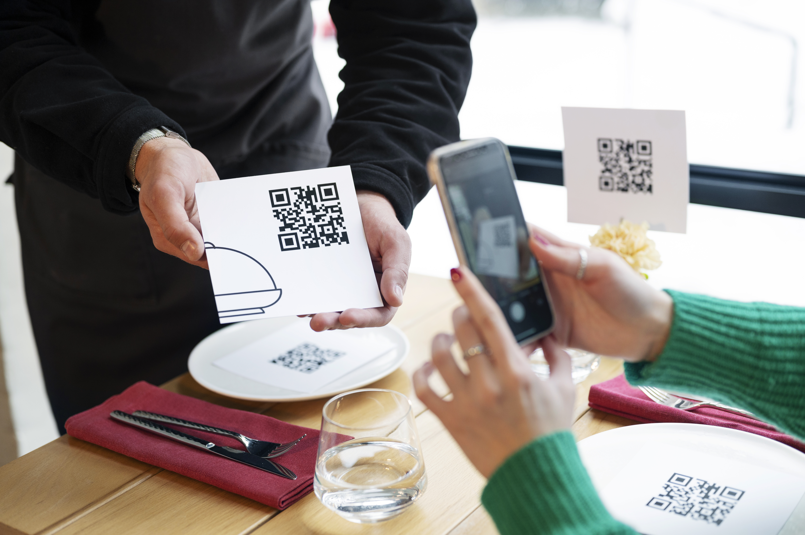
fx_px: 1117
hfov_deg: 39.6
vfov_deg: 27.0
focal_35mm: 50
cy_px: 268
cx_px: 402
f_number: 2.5
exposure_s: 1/250
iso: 500
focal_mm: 50
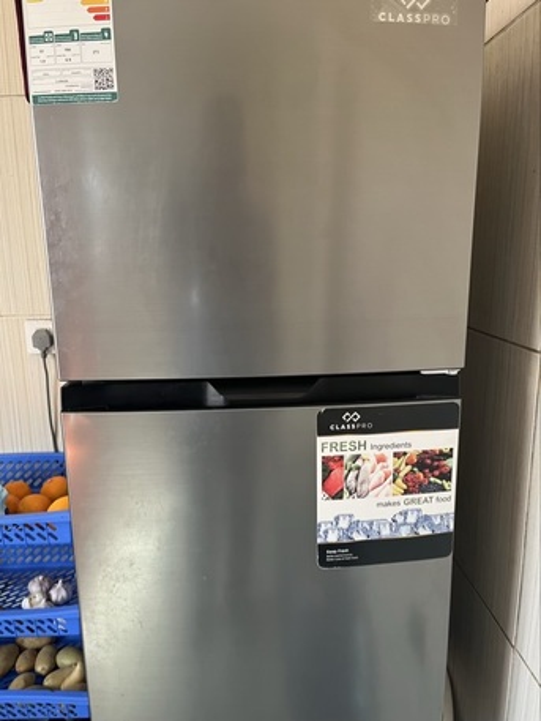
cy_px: 360
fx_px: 542
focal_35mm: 26
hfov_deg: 53.1
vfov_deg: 67.3
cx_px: 270
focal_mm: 5.1
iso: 125
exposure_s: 1/60
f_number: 1.6
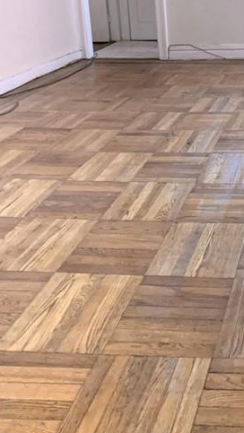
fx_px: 690
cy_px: 30
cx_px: 321
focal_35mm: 60
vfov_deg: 32.8
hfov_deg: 18.6
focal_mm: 4.25
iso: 400
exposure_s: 1/60
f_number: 1.8
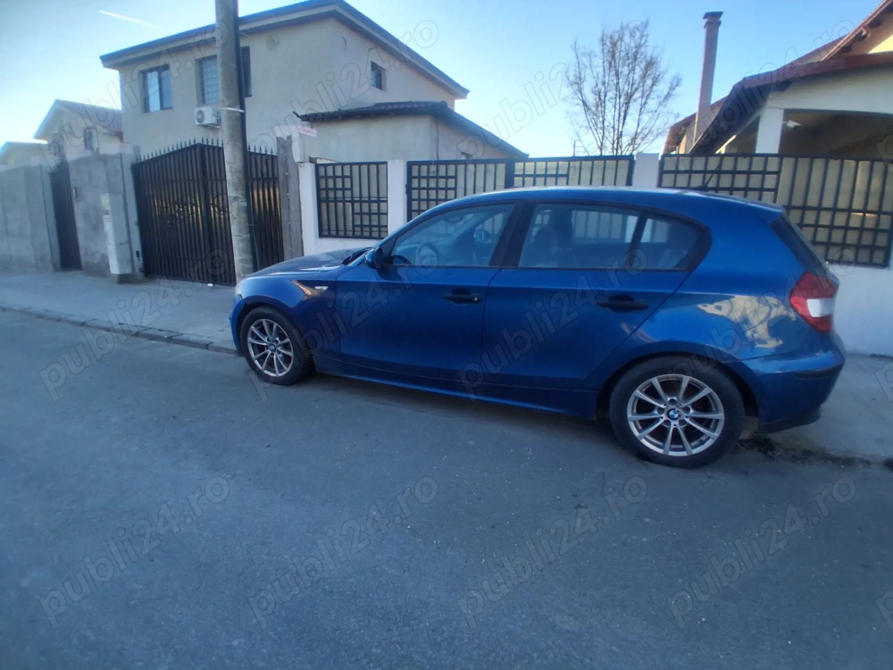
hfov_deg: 91.0
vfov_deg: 74.7
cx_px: 446
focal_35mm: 17
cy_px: 335
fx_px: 439
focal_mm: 1.4
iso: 50
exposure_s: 1/325
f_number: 2.2
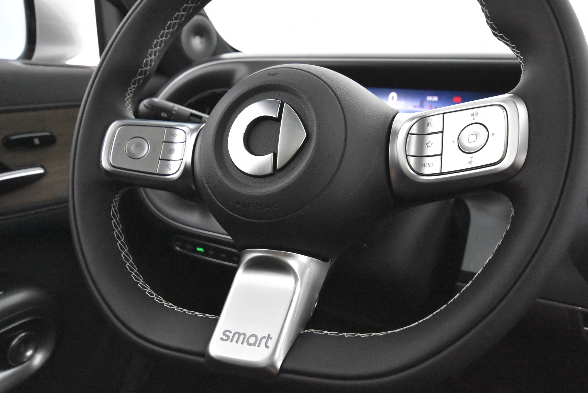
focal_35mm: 30
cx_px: 294
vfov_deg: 43.7
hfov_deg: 61.9
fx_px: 490
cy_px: 196
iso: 11400
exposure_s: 1/60
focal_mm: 20
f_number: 5.6
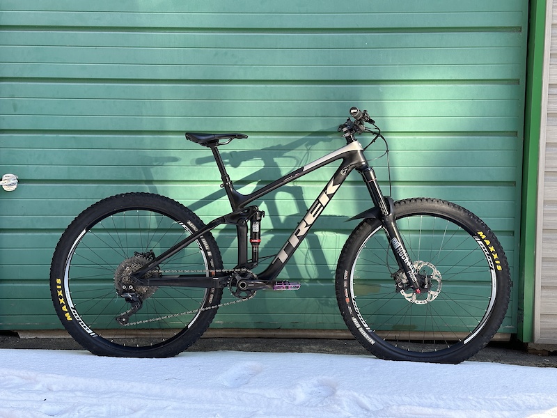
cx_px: 278
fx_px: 772
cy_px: 209
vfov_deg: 30.3
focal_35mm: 48
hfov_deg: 39.7
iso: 64
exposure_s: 1/277
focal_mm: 6.86
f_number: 1.78
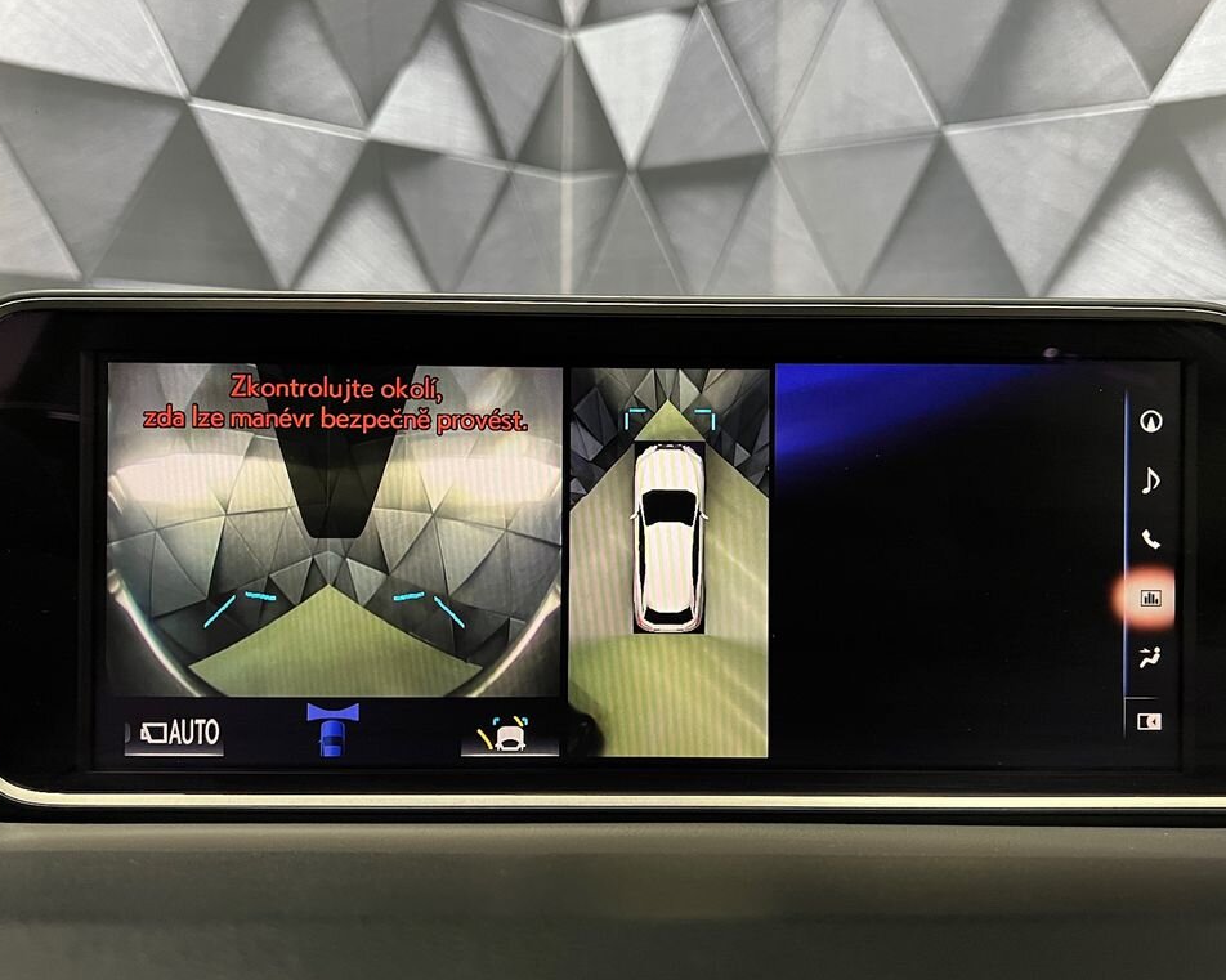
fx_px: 1161
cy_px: 469
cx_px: 670
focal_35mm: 32
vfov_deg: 45.8
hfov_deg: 55.6
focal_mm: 5.7
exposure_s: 1/33
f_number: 1.5
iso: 400
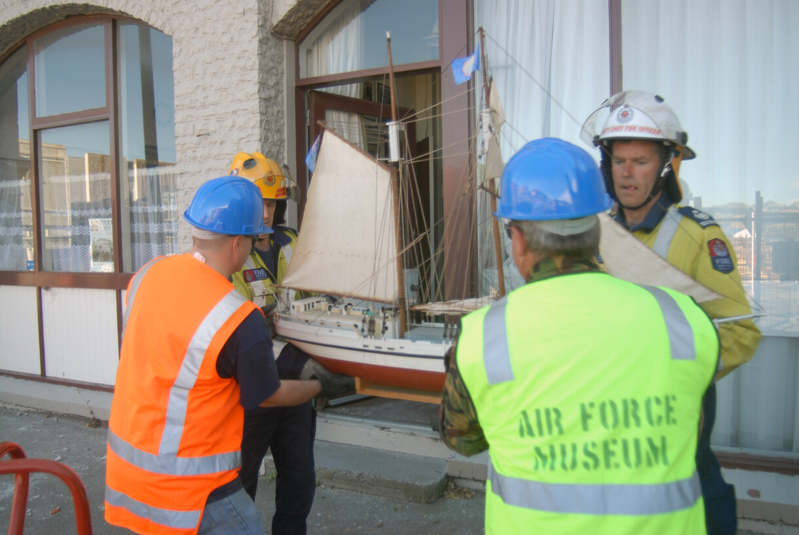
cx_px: 400
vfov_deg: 48.1
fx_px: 600
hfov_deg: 67.3
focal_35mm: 27
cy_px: 268
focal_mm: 18
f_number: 3.5
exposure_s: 1/80
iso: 100
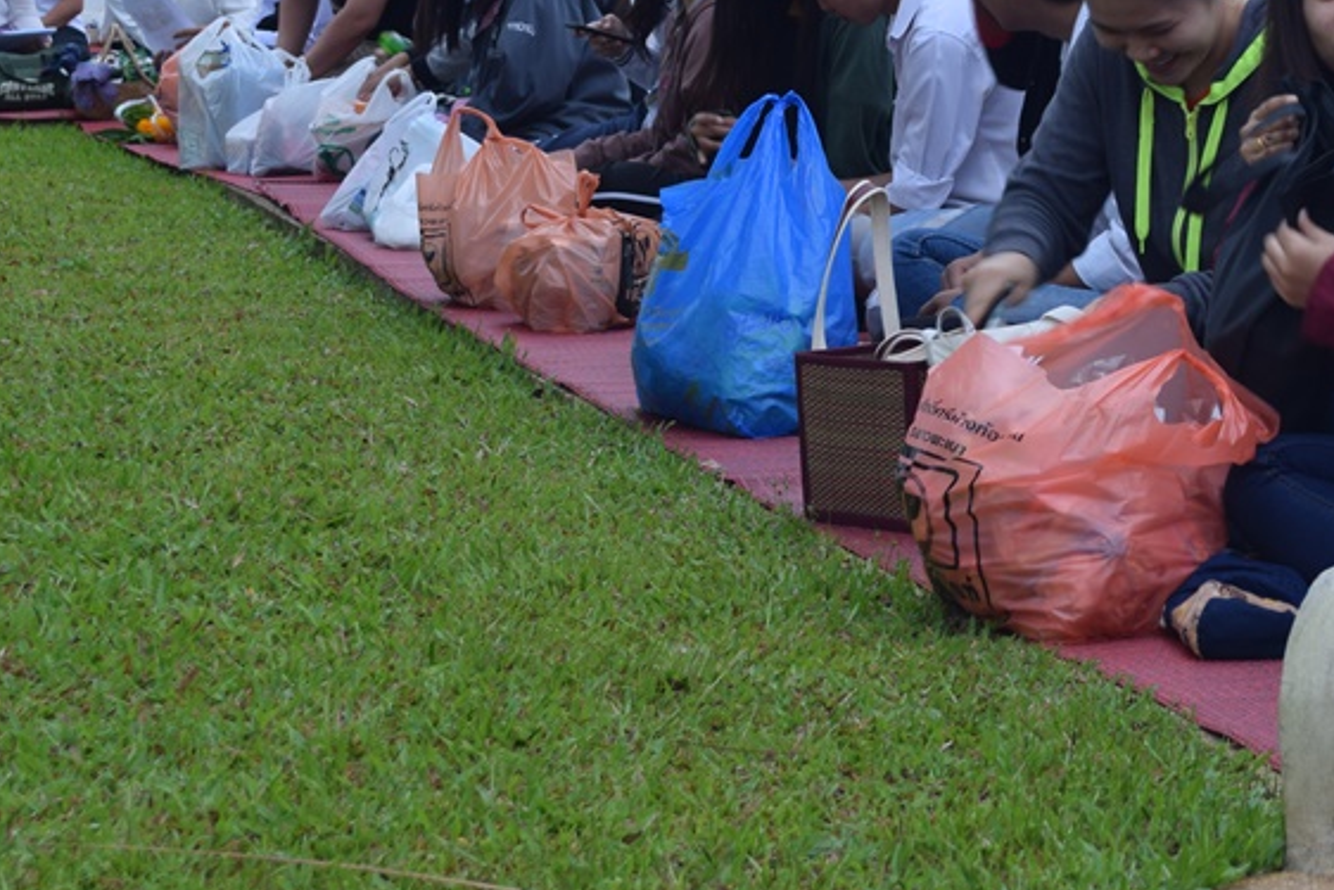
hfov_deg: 16.4
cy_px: 110
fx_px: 4559
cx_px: 1211
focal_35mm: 123
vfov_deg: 11.1
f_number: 6.3
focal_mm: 36
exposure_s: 1/20
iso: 100
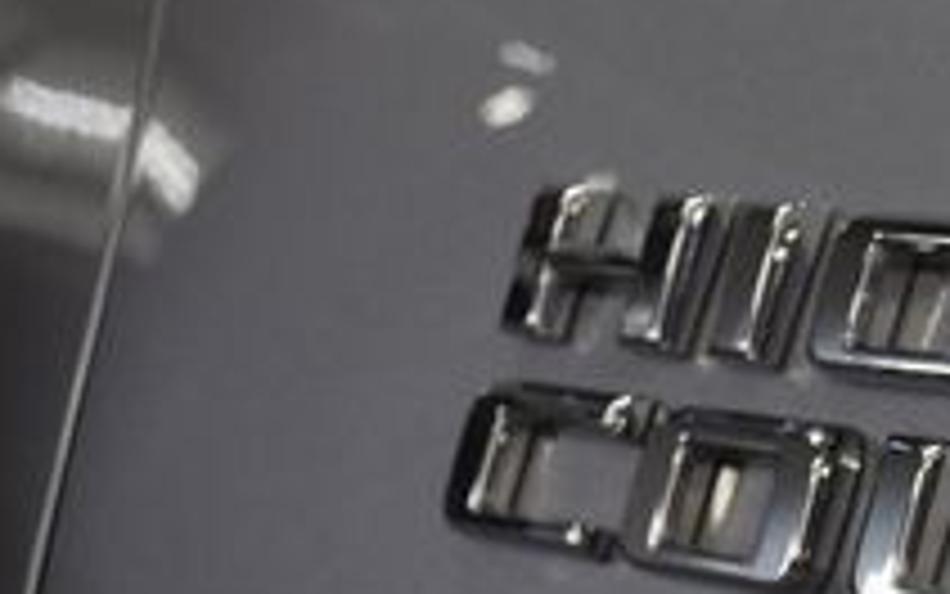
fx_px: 3484
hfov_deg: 14.7
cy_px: 461
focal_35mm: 135
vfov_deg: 9.7
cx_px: 1315
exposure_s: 1/80
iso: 400
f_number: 4.5
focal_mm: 29
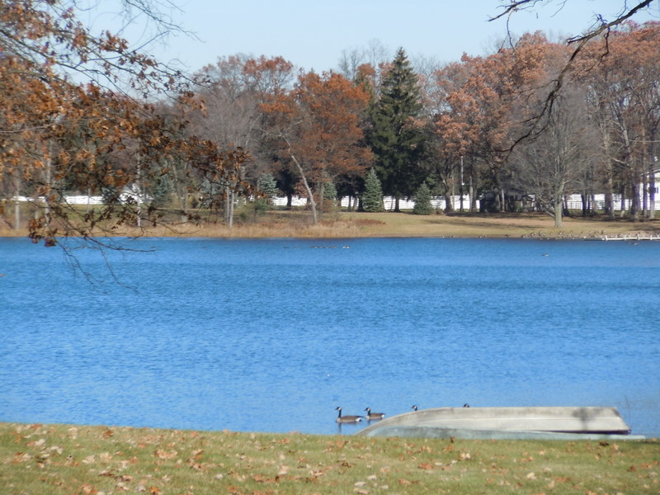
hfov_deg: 10.1
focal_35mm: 196
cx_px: 330
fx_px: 3737
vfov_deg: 7.6
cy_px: 248
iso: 100
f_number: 5.6
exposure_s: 1/400
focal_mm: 35
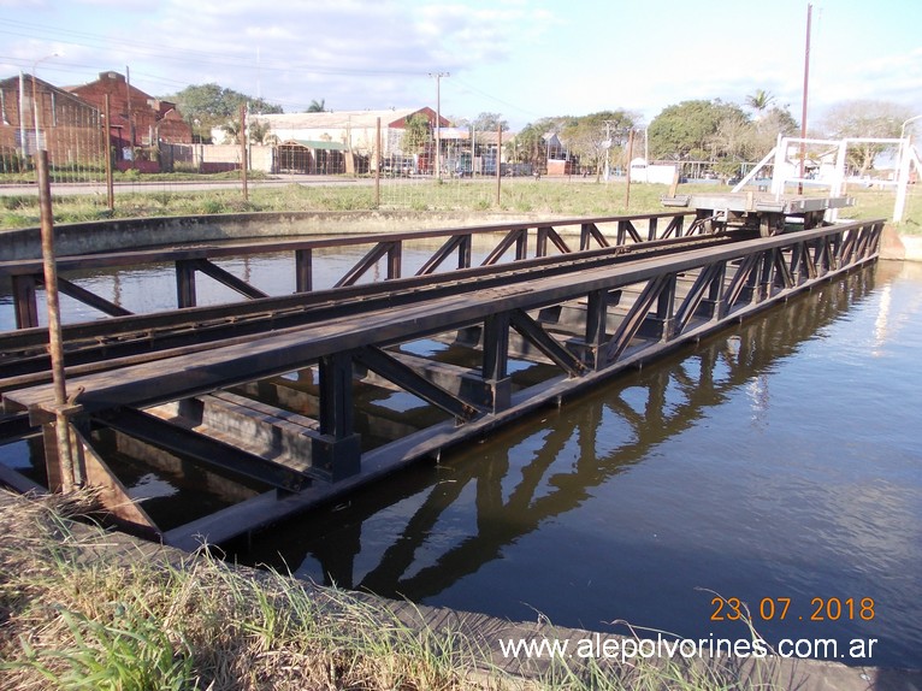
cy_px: 346
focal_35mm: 28
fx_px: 746
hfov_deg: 63.5
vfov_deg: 49.7
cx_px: 461
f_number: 2.7
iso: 80
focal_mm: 4
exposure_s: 1/500
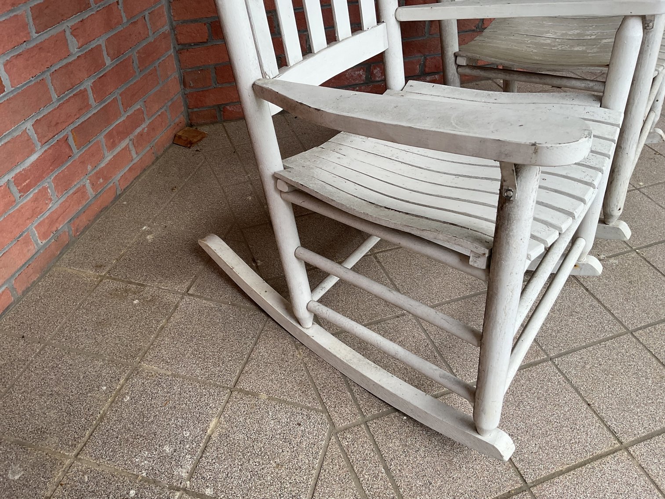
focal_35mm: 29
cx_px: 332
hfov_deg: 61.7
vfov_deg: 48.2
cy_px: 250
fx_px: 557
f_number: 1.8
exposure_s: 1/182
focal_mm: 3
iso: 16
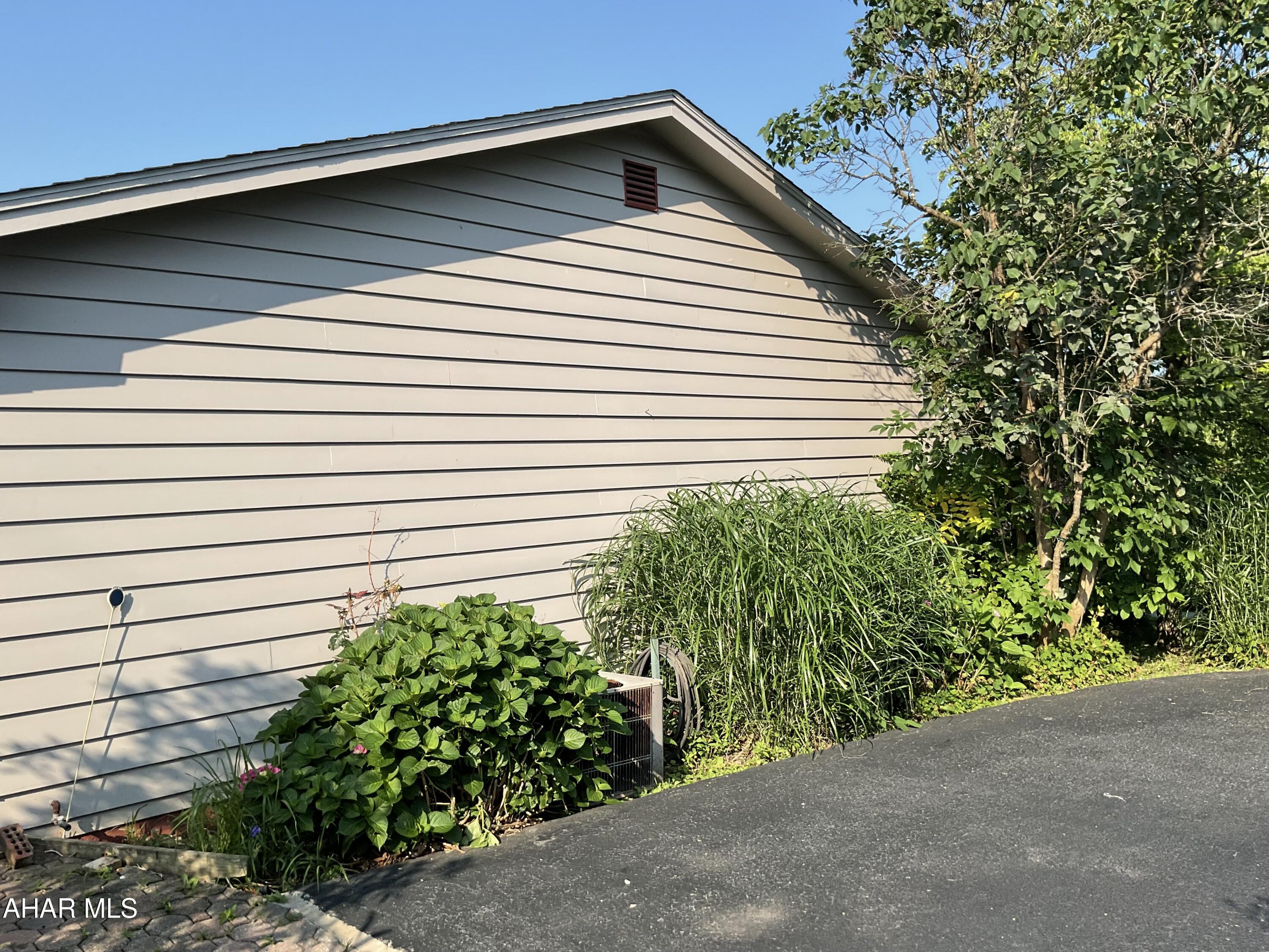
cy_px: 476
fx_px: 1063
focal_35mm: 29
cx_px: 634
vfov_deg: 48.2
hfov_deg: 61.7
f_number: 1.8
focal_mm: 3
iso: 16
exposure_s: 1/1250
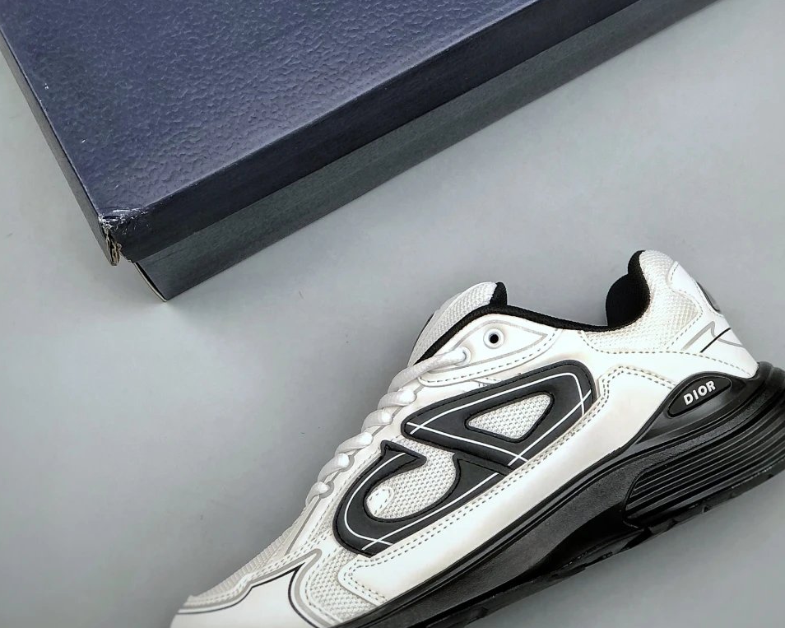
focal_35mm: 84
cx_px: 427
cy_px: 169
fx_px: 1951
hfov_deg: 22.7
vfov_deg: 18.2
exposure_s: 1/33
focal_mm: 6.6
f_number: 2.8
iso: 20
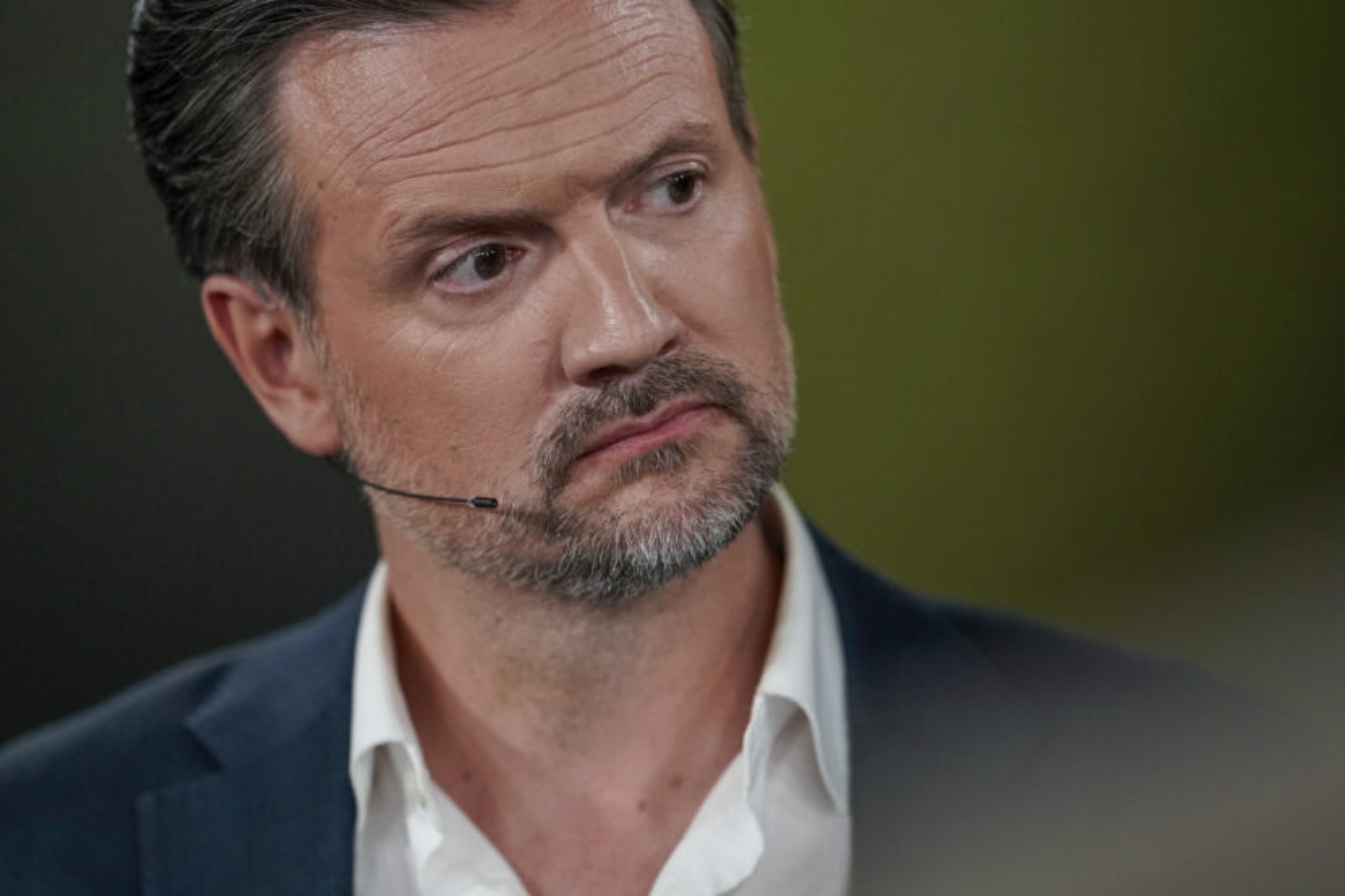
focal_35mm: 400
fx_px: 14941
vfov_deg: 3.4
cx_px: 672
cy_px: 448
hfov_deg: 5.2
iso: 5000
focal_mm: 400
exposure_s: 1/500
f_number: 2.8
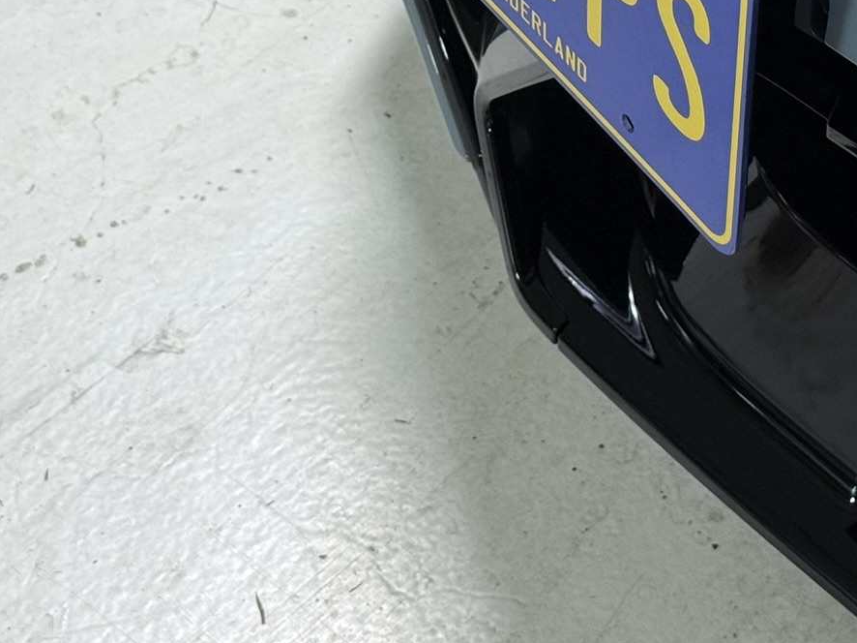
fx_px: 2747
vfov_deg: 13.1
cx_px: 494
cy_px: -51
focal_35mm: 111
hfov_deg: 17.7
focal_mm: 6.76
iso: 125
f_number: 1.78
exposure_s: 1/60
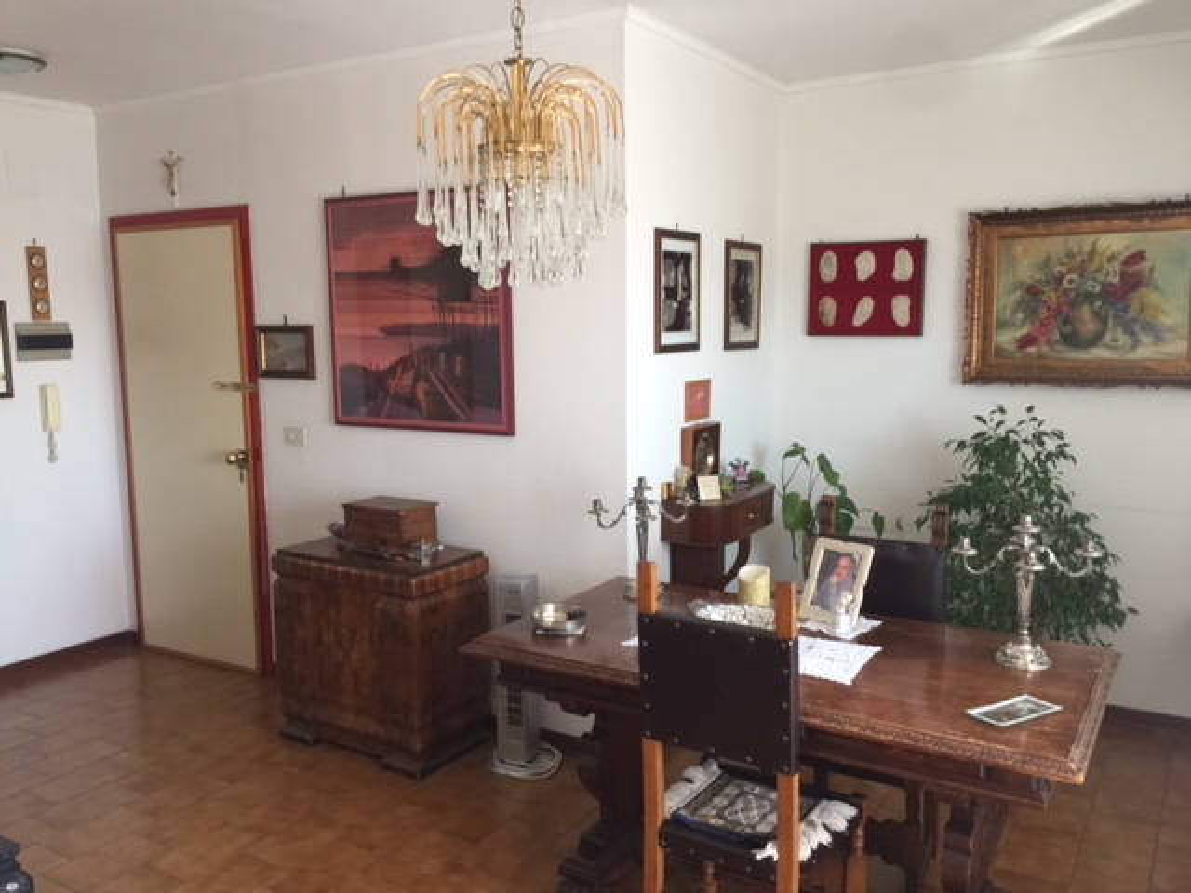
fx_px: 998
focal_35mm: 29
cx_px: 596
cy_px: 446
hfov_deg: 61.7
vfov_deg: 48.2
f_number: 2.2
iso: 100
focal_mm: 4.15
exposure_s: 1/17
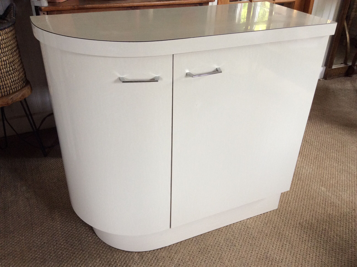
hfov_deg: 56.9
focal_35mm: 32
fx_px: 330
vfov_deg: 44.1
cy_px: 134
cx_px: 178
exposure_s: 1/25
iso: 64
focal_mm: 3.3
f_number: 2.4
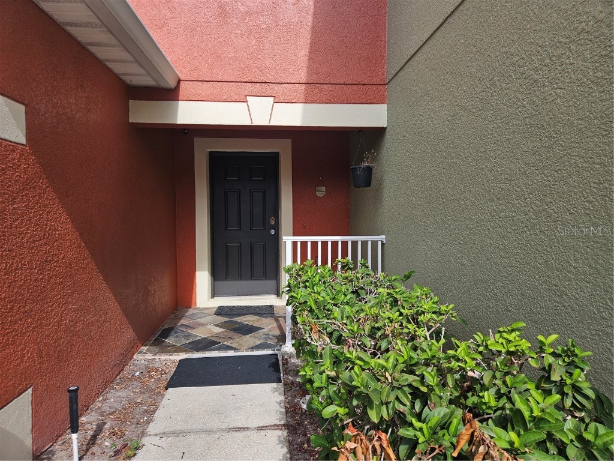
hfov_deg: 73.9
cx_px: 307
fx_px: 408
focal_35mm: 23
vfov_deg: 58.9
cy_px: 230
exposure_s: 1/1614
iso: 32
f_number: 1.8
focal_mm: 5.4
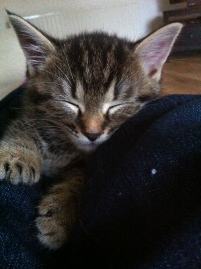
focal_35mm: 35
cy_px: 134
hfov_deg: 40.6
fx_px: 272
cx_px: 100
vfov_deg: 52.7
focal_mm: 3.85
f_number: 2.8
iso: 1000
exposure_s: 1/15
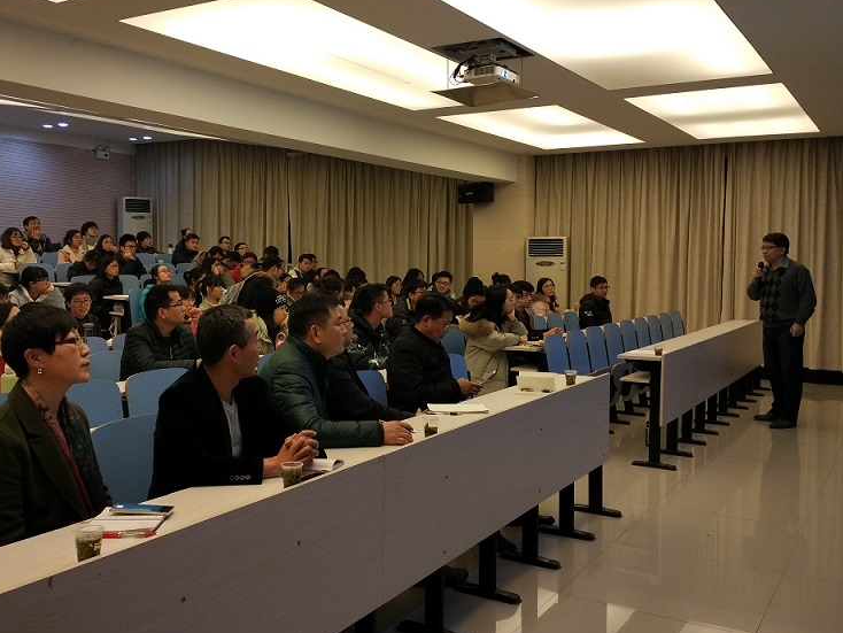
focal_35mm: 34
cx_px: 386
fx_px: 828
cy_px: 291
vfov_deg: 41.8
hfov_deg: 53.9
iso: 308
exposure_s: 1/50
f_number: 2
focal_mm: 4.12
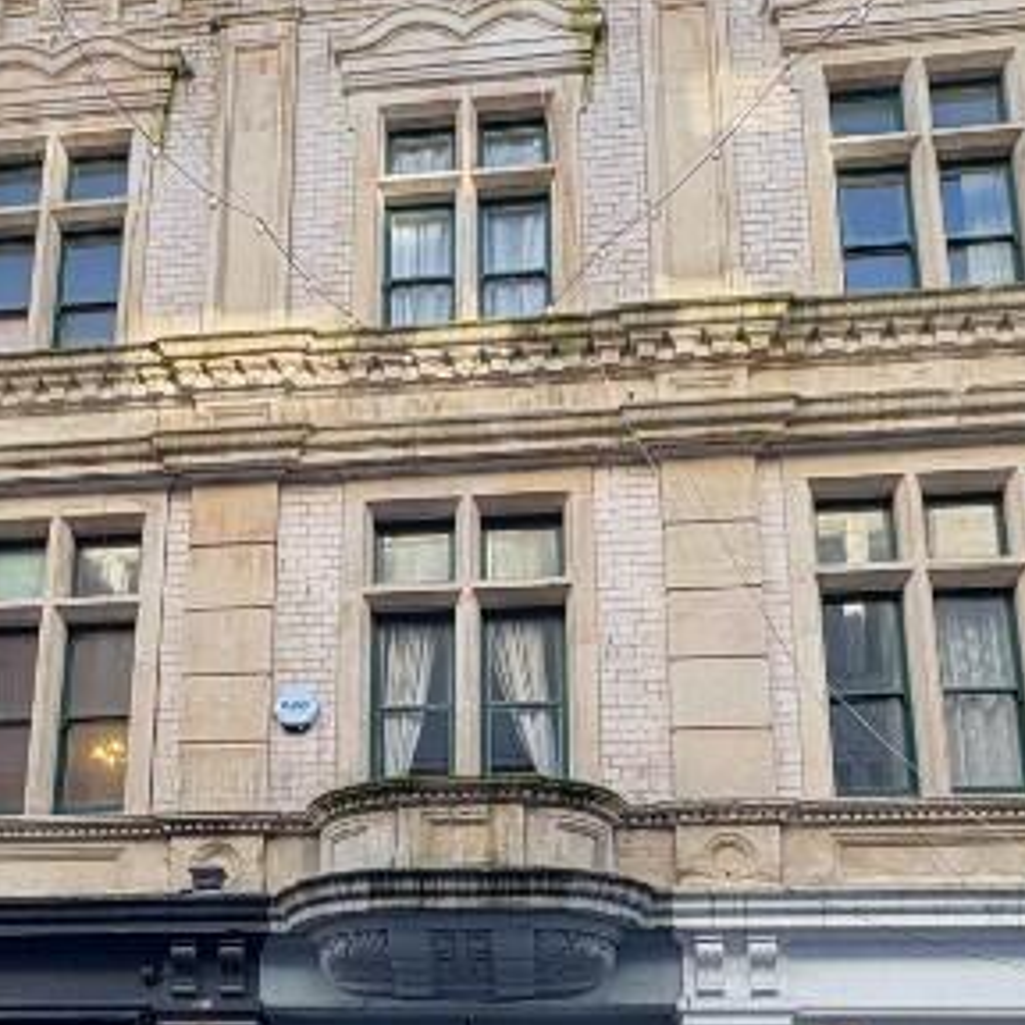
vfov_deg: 36.5
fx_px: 1474
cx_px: 335
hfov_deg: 37.9
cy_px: 872
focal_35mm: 44
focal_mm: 2.22
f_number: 2.2
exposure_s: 1/99
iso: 40
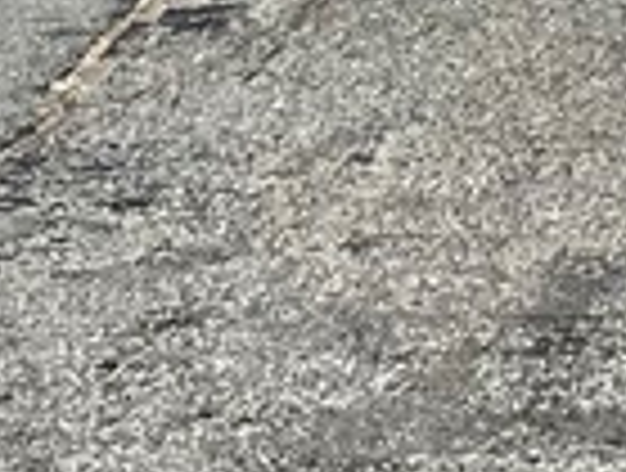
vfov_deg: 6.9
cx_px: 973
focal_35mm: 191
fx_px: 3463
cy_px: -1047
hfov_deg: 10.0
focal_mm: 4.2
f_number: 1.6
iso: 32
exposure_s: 1/5556
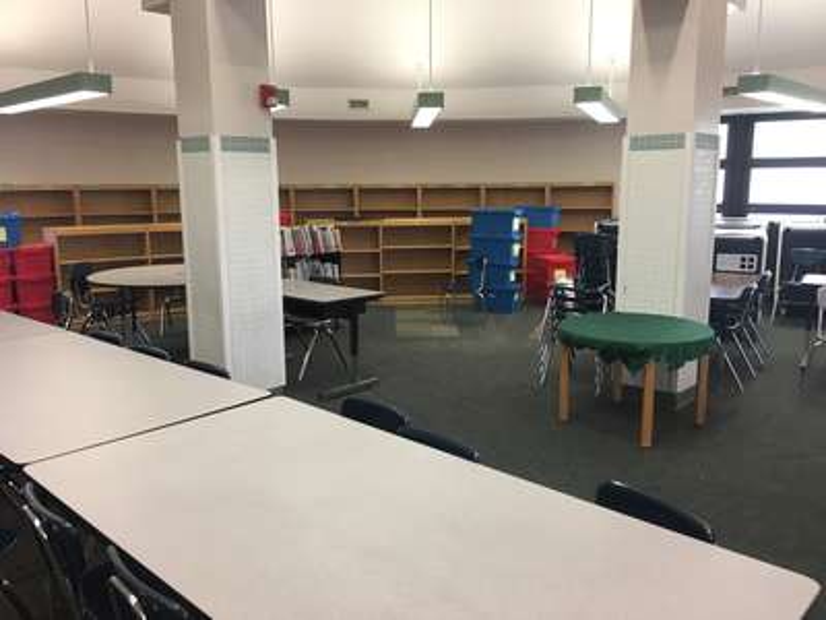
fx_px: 692
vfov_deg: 48.2
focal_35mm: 29
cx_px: 413
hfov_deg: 61.7
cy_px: 310
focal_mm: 4.15
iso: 50
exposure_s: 1/15
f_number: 2.2
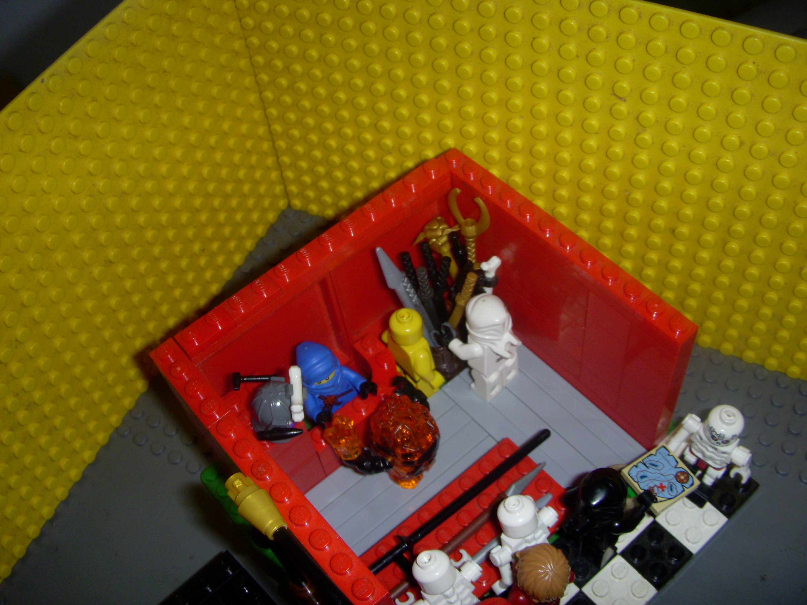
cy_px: 302
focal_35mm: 38
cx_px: 404
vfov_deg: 37.7
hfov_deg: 49.0
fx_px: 886
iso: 100
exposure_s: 1/30
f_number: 3.3
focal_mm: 6.3
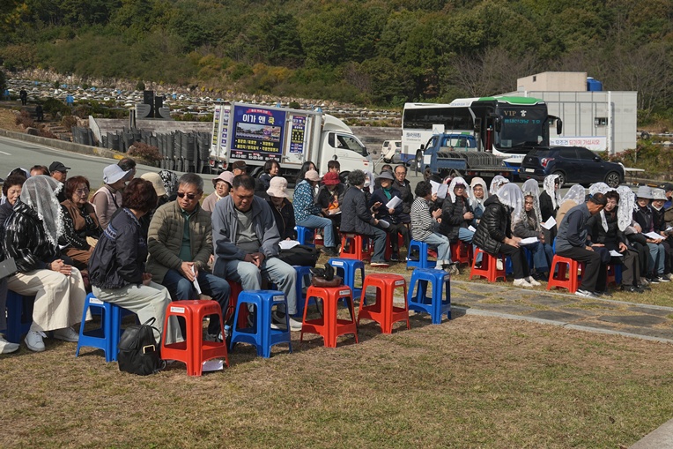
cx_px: 336
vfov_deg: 28.1
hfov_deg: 41.1
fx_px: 897
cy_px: 224
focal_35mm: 48
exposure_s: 1/500
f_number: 8
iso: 100
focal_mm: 32
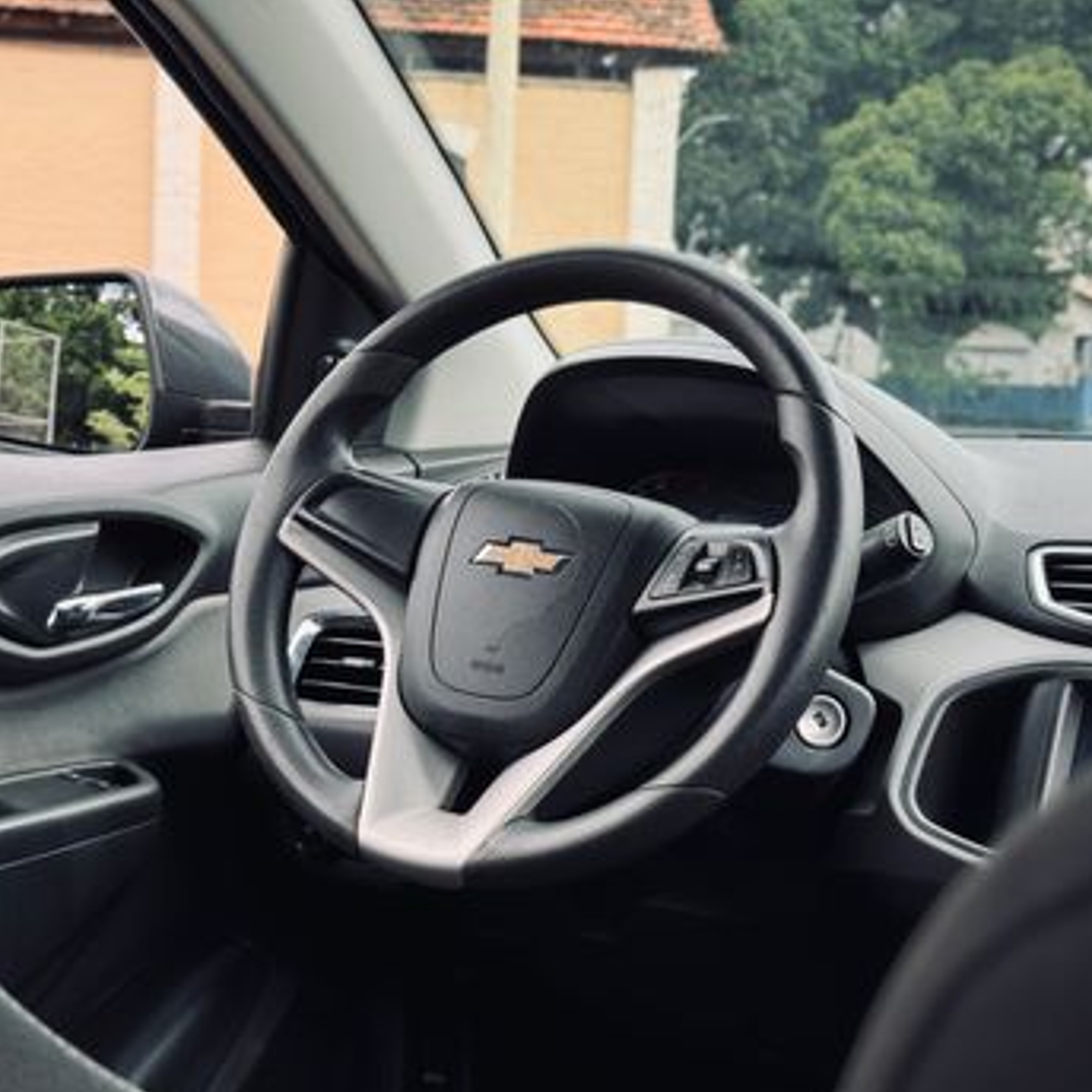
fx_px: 2070
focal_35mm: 58
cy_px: 559
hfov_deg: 29.5
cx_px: 590
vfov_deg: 29.6
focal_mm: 6.76
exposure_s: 1/377
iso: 64
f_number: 1.78
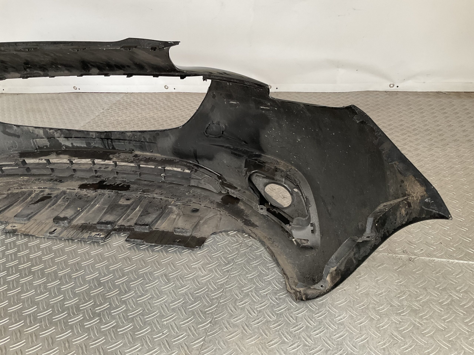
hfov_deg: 61.7
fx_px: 397
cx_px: 237
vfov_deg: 48.2
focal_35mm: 29
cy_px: 178
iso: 64
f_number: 1.8
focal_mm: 3
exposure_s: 1/50
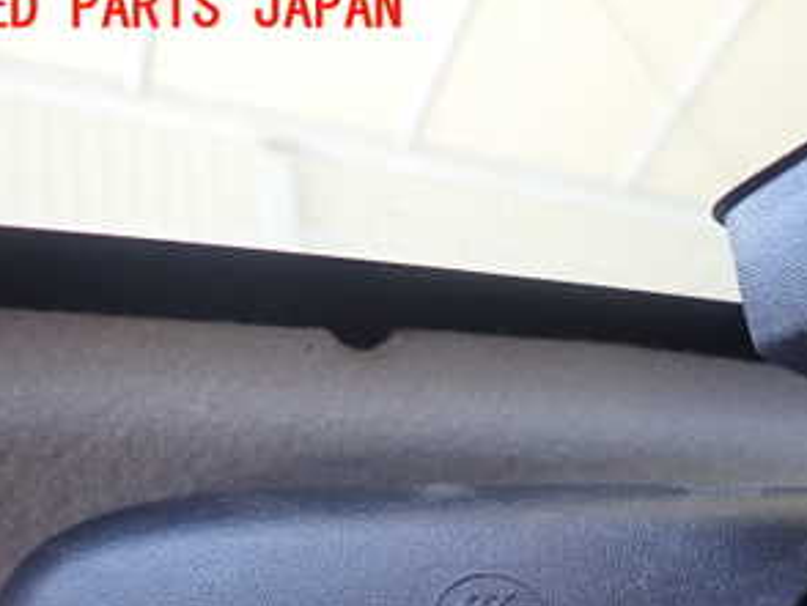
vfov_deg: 27.1
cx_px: 727
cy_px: 592
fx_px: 1190
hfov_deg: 35.3
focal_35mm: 51
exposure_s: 1/30
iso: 320
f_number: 2
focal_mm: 4.5
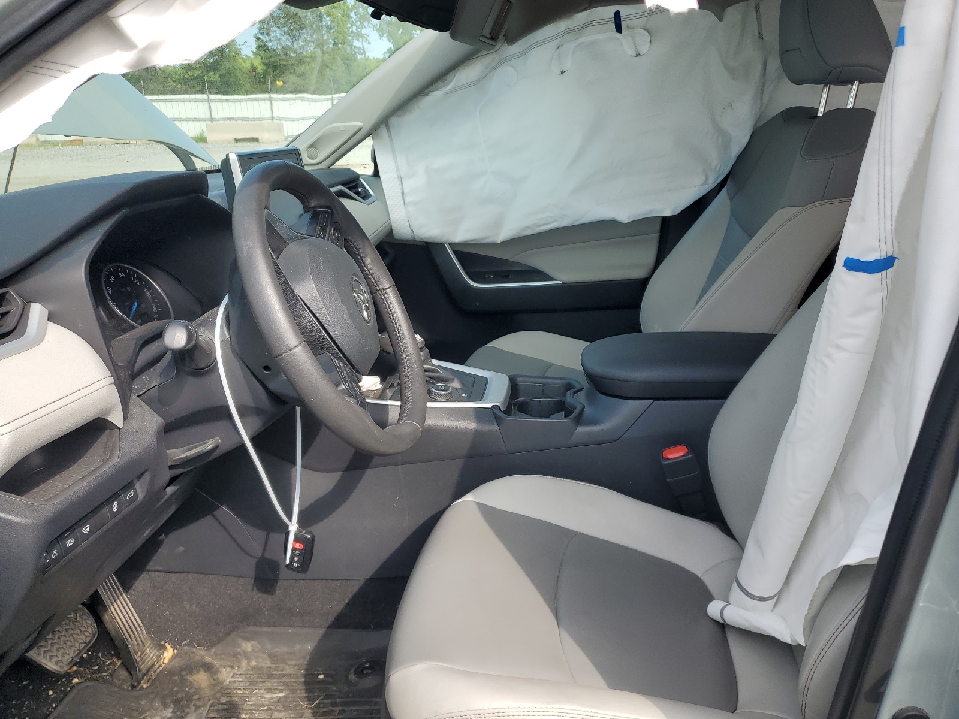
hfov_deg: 67.3
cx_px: 480
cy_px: 360
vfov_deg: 53.1
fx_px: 720
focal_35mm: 26
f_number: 1.5
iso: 50
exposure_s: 1/769
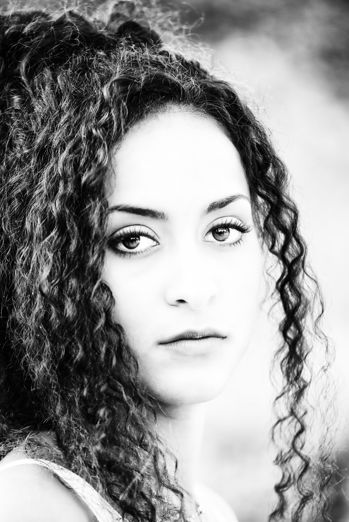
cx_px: 174
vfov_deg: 10.3
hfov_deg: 6.9
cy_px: 261
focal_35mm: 200
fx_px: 2907
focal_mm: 200
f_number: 4
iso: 500
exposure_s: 1/100
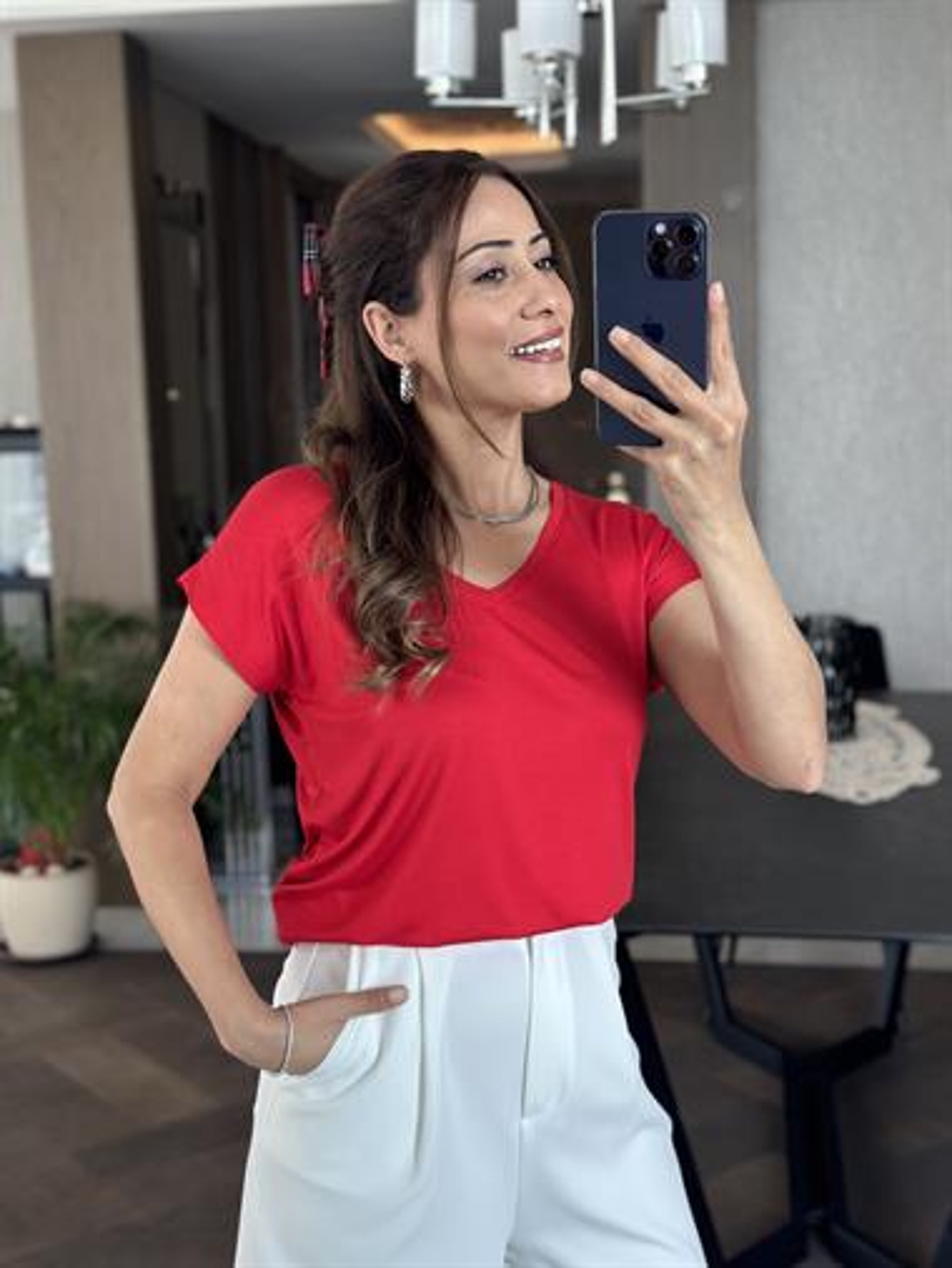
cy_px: 634
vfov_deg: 39.6
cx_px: 476
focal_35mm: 48
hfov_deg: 30.3
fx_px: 1759
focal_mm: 6.86
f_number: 1.78
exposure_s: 1/120
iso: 64
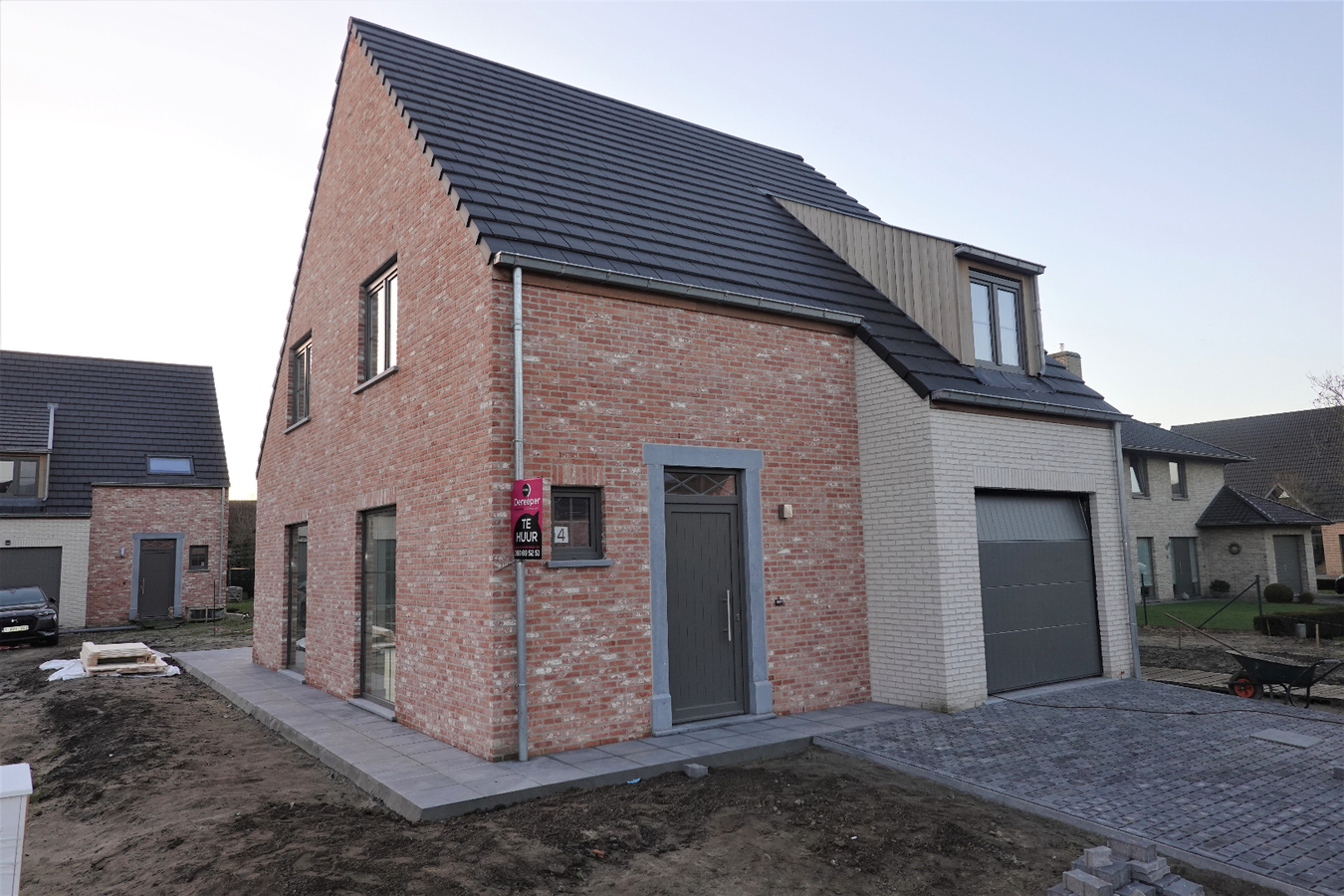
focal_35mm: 24
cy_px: 448
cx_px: 672
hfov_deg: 73.7
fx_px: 896
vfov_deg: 53.1
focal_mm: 9
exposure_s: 1/160
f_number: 2.8
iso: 125
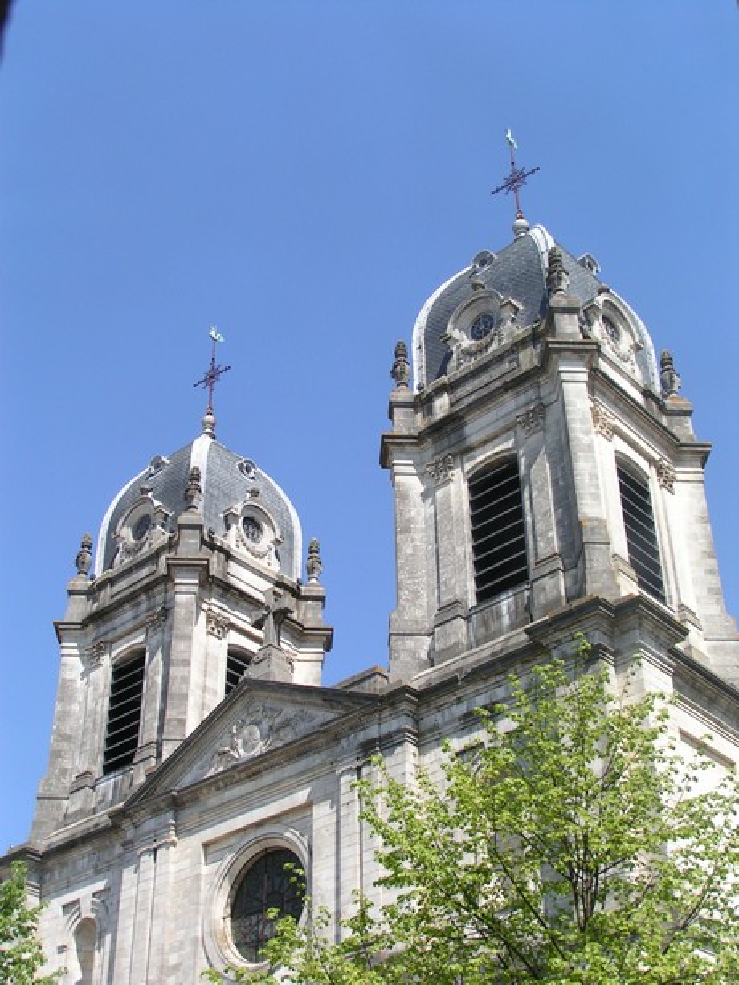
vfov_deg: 40.4
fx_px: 1337
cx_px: 370
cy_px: 492
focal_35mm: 47
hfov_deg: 30.9
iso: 50
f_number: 5.6
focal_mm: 7.3
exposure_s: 1/200
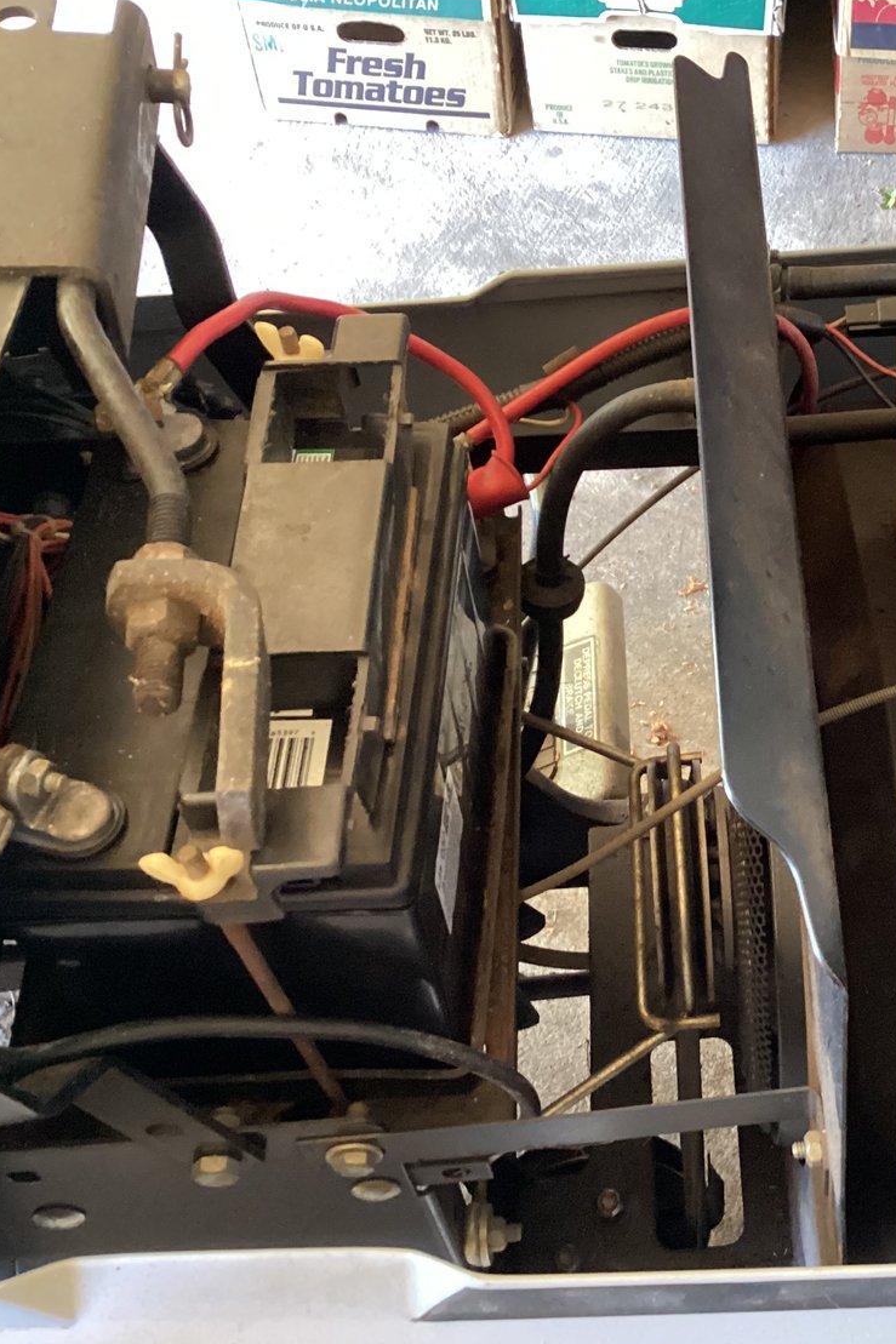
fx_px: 1643
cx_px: 855
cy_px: 665
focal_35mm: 44
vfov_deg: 44.5
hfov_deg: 28.9
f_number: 2.4
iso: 400
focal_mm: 3.3
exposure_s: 1/25
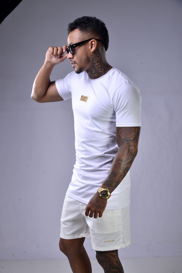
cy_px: 136
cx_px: 91
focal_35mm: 62
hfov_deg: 21.9
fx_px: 470
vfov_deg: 32.4
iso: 200
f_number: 9
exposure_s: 1/160
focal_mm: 62
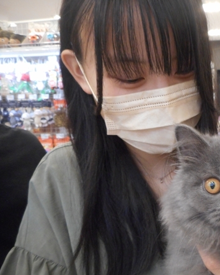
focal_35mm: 33
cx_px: 184
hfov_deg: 42.0
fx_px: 269
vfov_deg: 54.2
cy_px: 137
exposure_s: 1/25
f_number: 3.7
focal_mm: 4.5
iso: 400
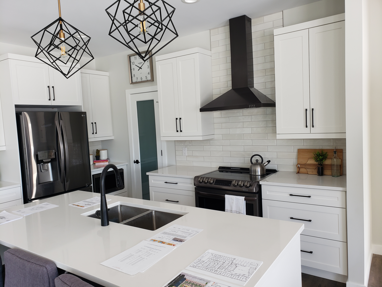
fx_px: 287
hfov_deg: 67.3
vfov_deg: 53.1
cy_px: 144
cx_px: 191
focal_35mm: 26
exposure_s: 1/100
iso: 64
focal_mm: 4.3
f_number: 2.4
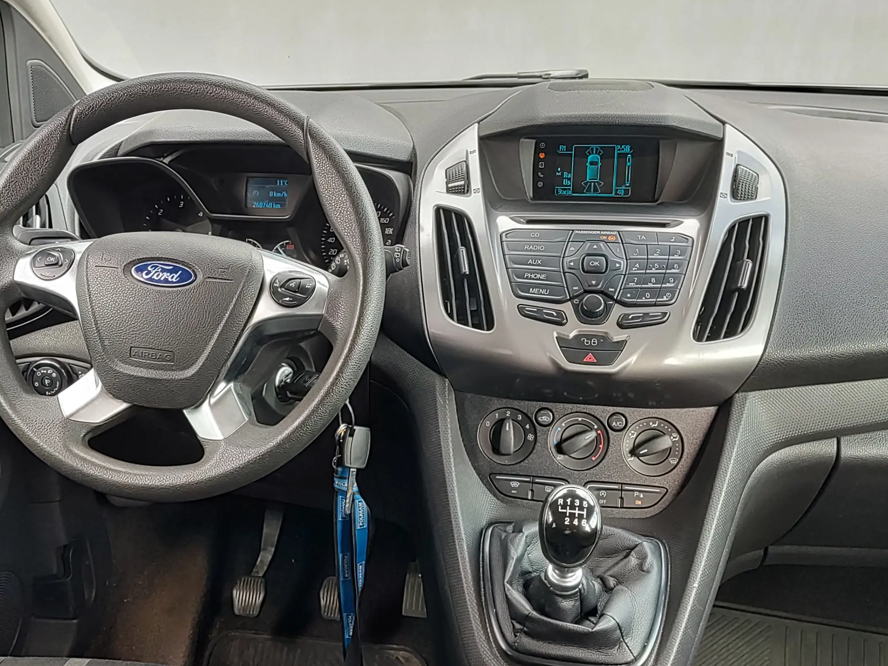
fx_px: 975
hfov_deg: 48.5
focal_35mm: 38
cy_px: 385
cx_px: 335
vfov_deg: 37.6
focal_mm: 5.56
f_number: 1.8
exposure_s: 1/105
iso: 100
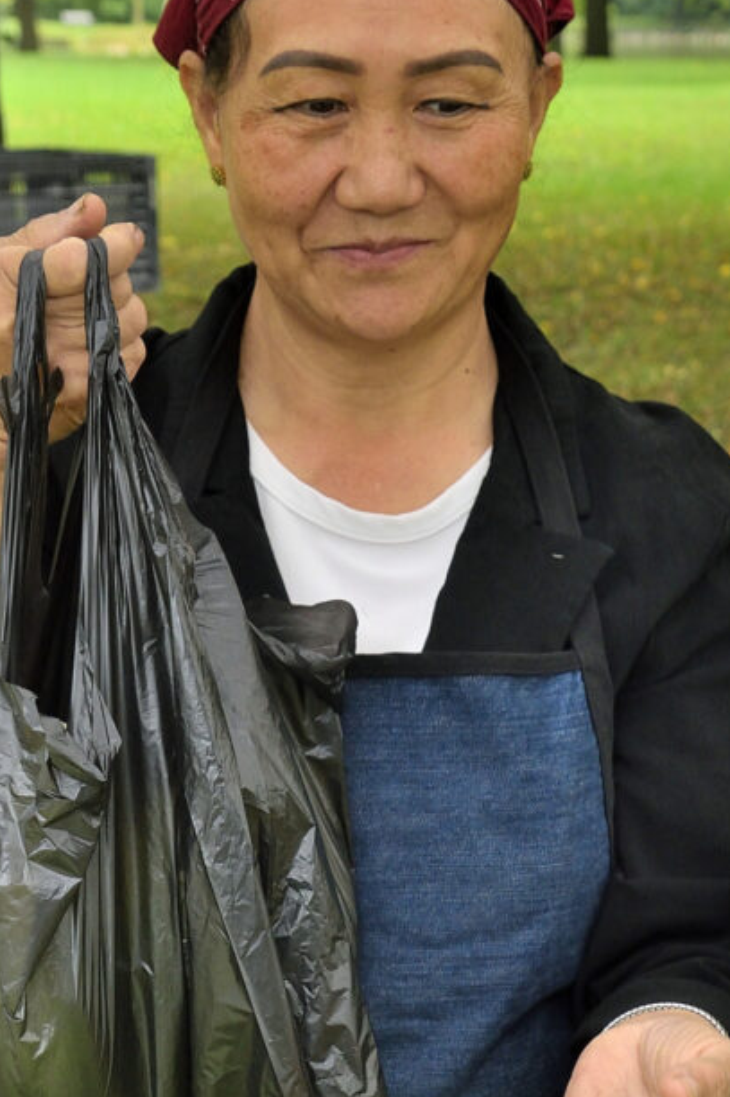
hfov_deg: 14.2
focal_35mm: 96
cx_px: 402
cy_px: 790
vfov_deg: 21.1
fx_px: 2925
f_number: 5.6
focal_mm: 29
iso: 400
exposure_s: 1/125
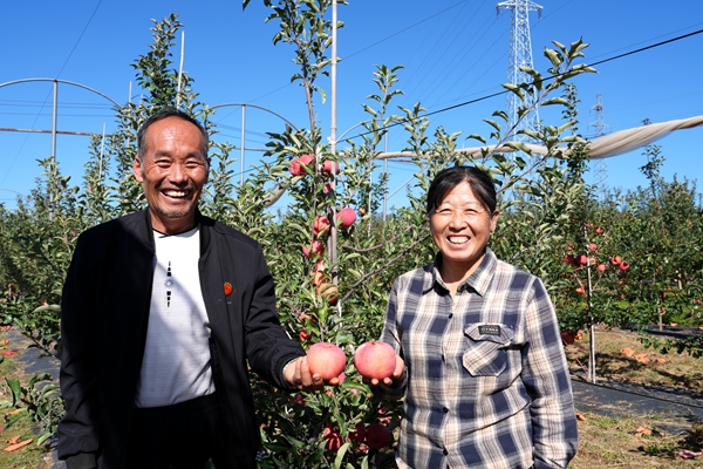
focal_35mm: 31
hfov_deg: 60.3
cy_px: 234
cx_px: 352
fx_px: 605
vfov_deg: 42.3
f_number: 9
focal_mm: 31
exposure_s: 1/125
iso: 50
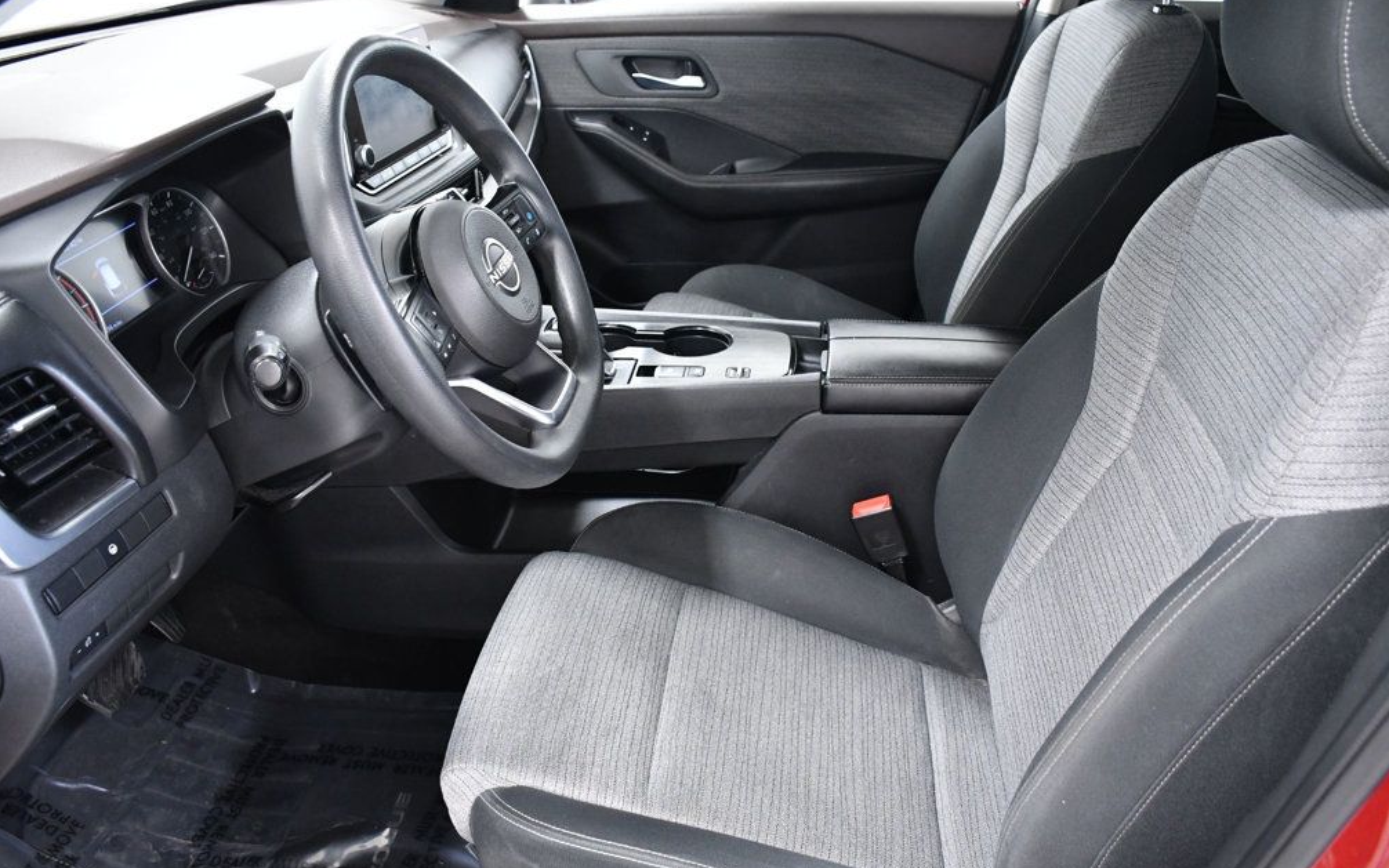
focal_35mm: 28
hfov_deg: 66.5
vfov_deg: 44.5
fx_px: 1060
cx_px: 704
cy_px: 418
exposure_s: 1/80
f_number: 4.5
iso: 2500
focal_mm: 18
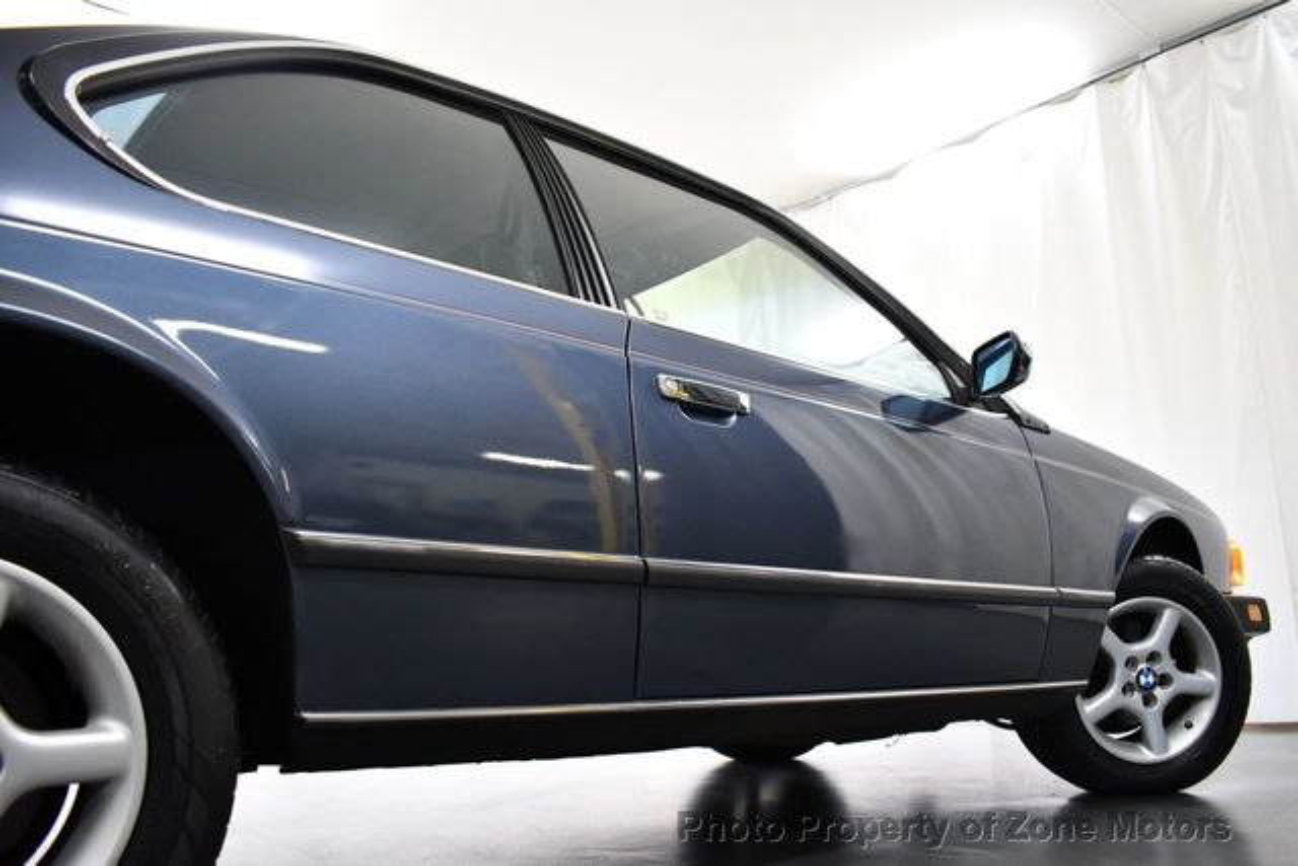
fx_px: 974
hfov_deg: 67.4
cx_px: 649
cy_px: 433
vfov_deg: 48.0
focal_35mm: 27
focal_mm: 18
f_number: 3.5
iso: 1400
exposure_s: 1/125
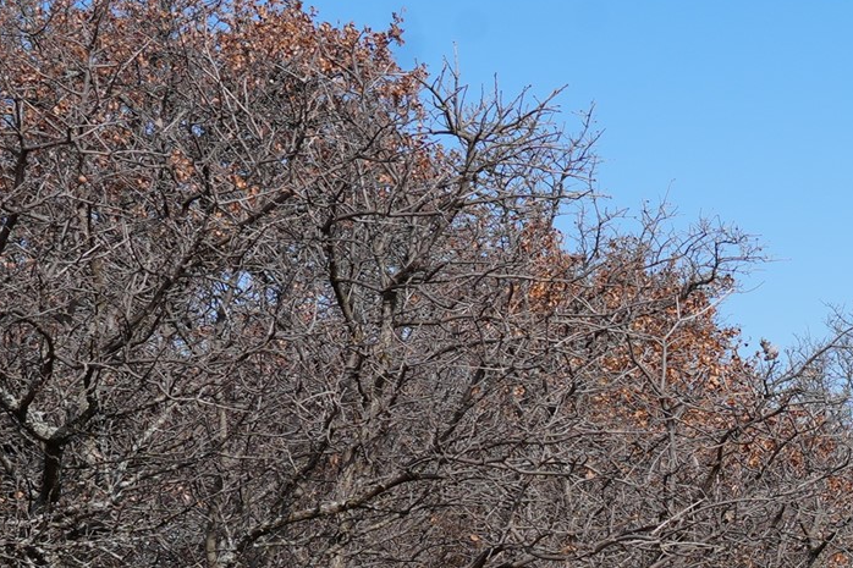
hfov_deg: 16.7
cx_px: 1250
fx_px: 2653
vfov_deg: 12.0
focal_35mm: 112
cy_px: 652
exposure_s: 1/160
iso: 100
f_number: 10
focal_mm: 24
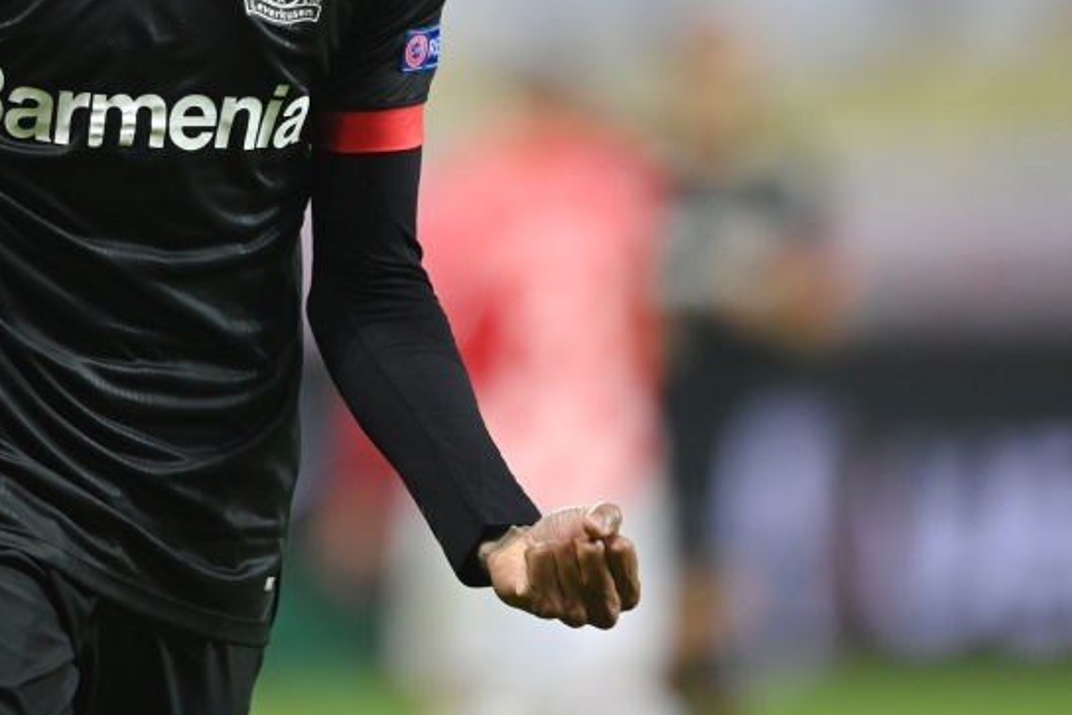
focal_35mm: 753
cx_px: 280
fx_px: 22427
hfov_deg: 2.7
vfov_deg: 1.8
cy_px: 123
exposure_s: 1/2000
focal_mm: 400
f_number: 3.5
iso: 2500
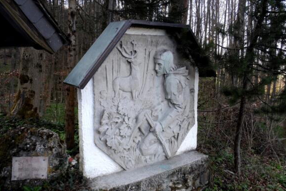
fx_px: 270
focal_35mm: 34
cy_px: 90
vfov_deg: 38.9
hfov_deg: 55.8
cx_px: 145
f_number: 3.4
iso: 80
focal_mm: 5.3
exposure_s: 1/90
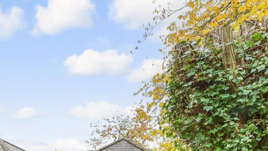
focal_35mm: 34
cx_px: 23
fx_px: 242
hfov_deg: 50.9
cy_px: 175
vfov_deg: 30.2
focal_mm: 10
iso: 320
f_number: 9
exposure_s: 1/20
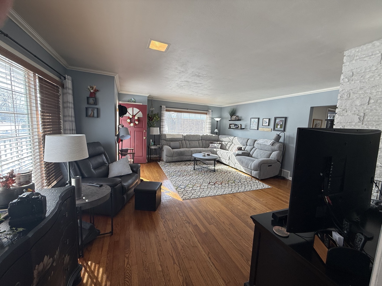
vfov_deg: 85.7
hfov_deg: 102.1
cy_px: 143
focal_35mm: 14
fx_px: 154
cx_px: 191
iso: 64
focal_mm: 2.22
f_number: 2.2
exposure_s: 1/113
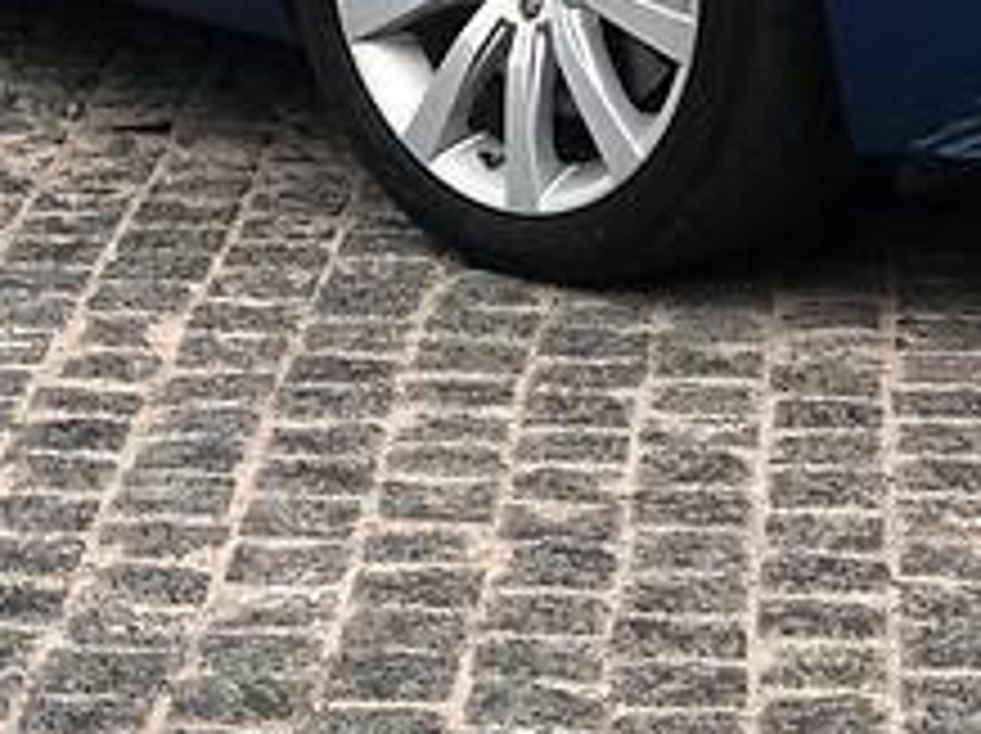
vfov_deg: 7.6
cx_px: 567
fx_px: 5407
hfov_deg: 10.4
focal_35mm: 191
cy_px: -383
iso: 16
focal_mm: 6
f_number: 2.4
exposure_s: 1/60
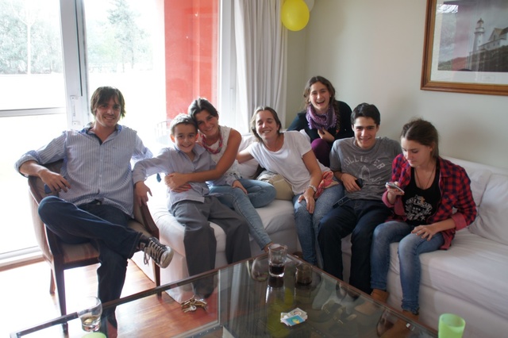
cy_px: 169
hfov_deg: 62.0
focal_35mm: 30
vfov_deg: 43.6
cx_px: 254
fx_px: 423
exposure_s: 1/30
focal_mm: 20
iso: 320
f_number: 3.5
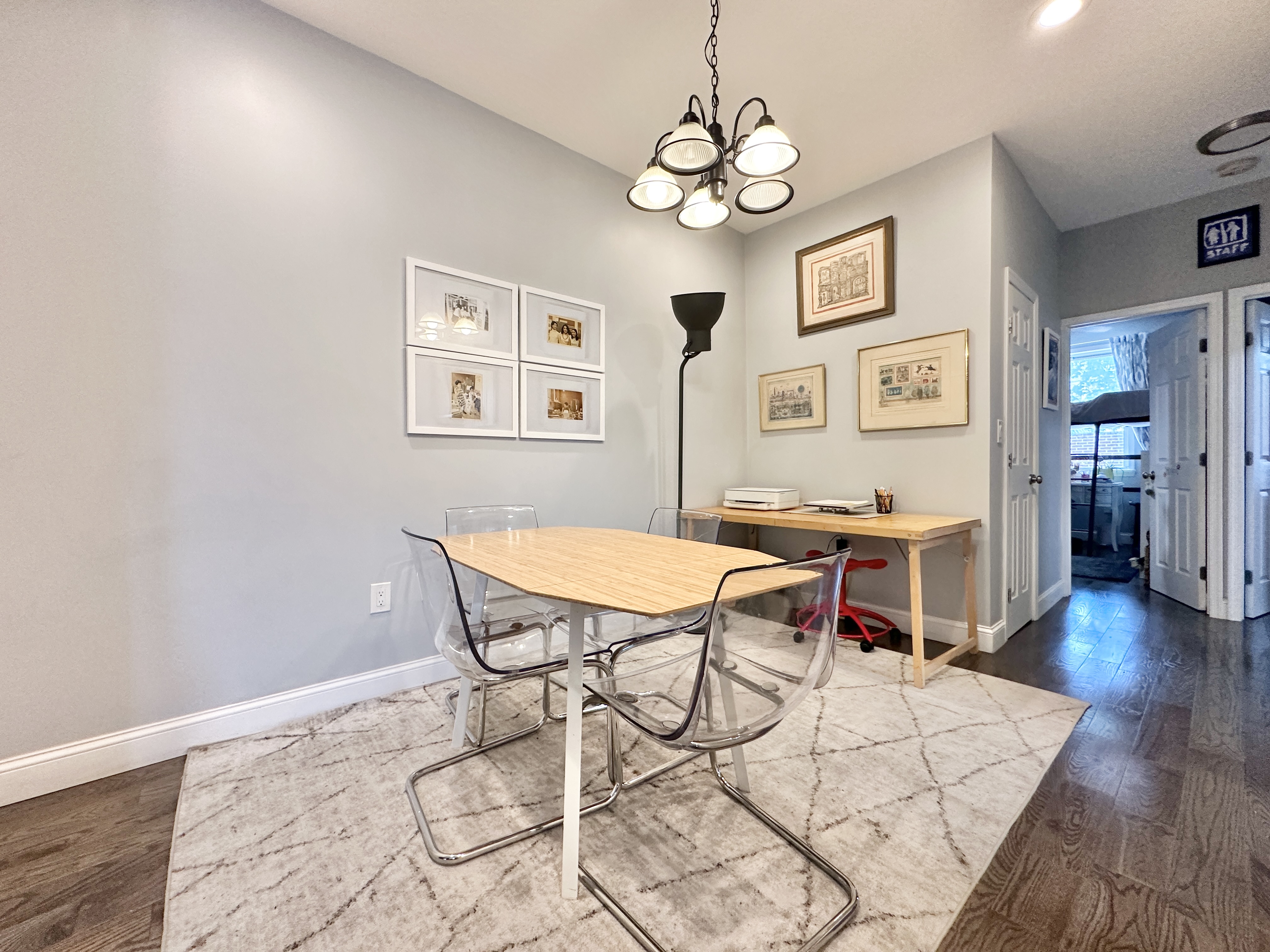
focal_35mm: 14
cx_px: 635
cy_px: 476
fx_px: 514
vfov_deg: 85.7
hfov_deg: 102.1
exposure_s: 1/120
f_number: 2.2
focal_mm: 2.22
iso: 250
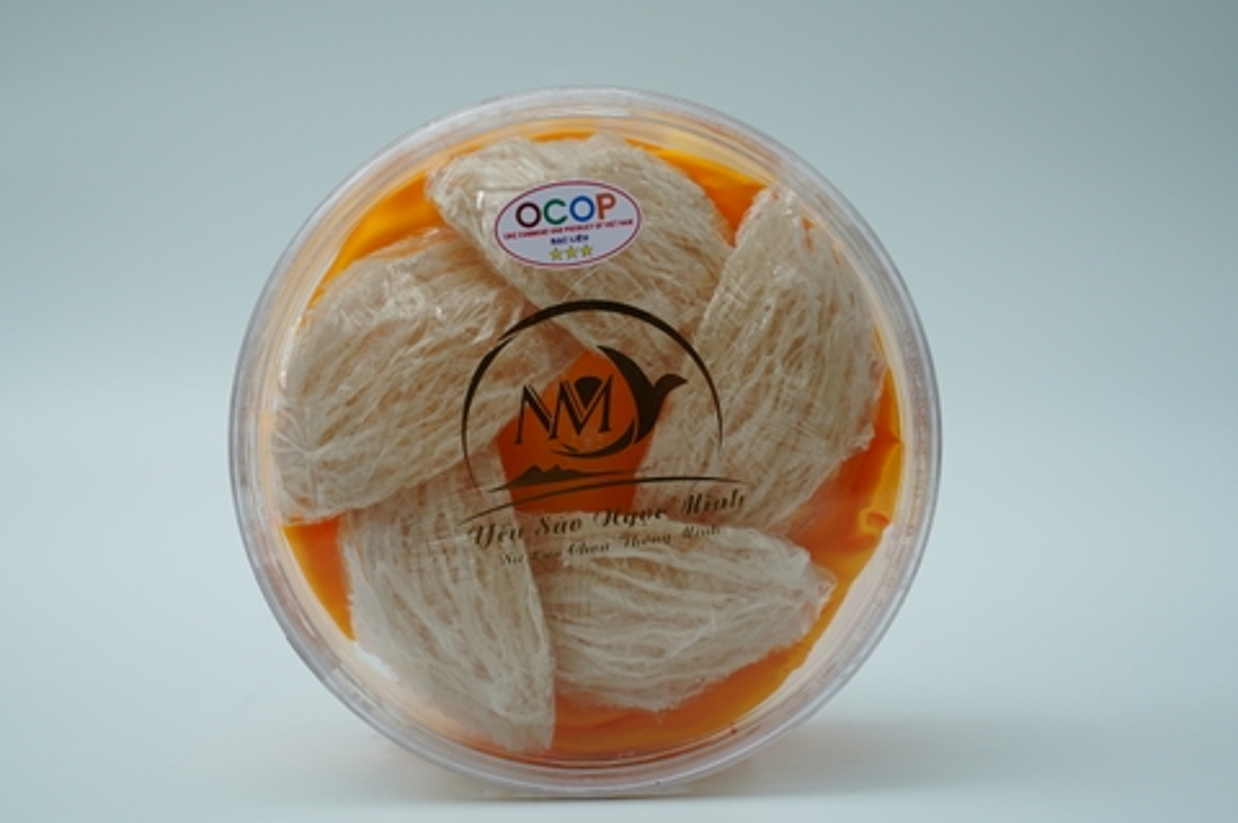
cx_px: 619
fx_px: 1615
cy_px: 412
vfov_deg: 28.6
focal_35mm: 47
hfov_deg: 42.0
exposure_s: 1/100
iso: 640
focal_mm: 47
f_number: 8
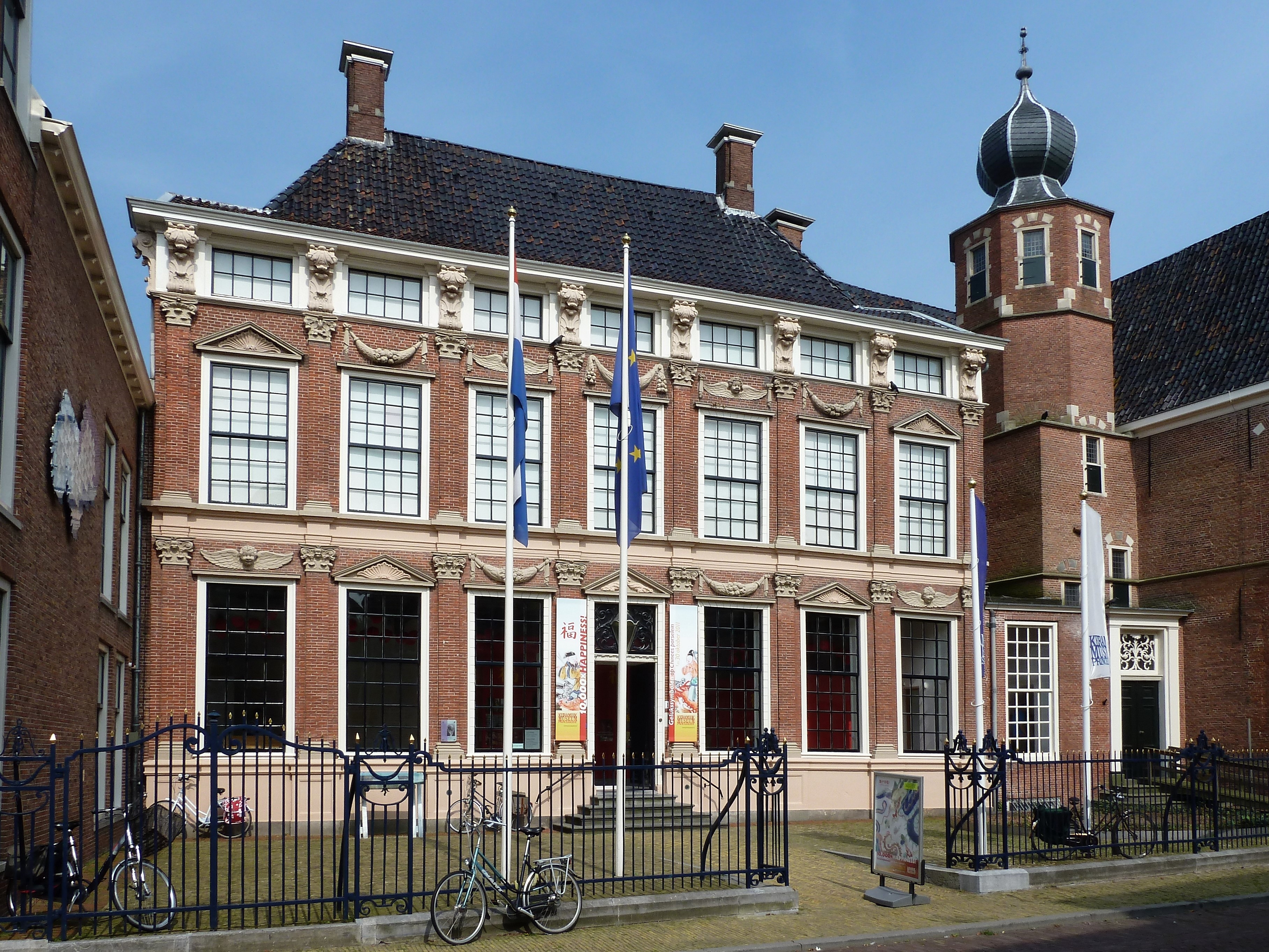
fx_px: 990
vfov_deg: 51.4
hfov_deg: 65.3
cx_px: 634
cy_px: 476
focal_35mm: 27
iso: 80
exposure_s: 1/400
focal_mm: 4.4
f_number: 5
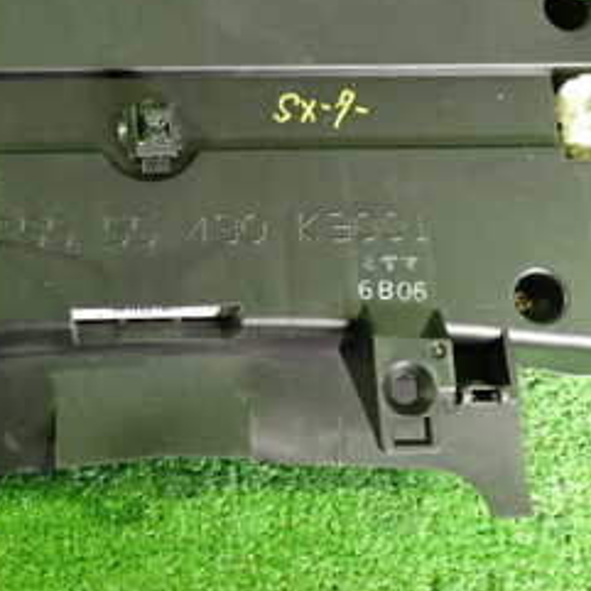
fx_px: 1275
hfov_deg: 25.6
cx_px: 113
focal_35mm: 66
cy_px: 125
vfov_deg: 25.7
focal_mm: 5.4
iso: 800
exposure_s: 1/25
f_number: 2.3
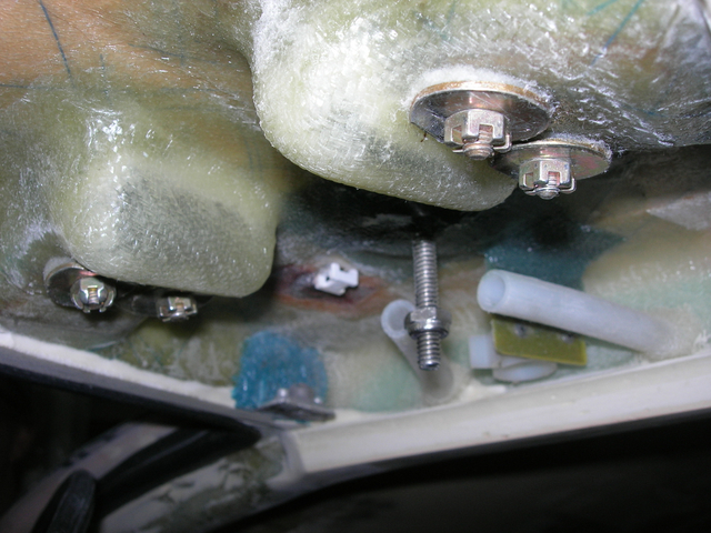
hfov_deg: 49.0
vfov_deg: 37.7
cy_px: 266
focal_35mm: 38
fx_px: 781
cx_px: 356
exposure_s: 1/60.1
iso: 64
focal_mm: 7.8
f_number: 4.8
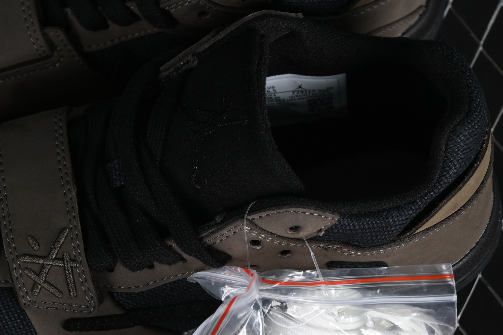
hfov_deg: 14.2
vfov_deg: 9.5
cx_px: 143
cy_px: 97
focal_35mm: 144
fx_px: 2012
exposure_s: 1/40
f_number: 6.3
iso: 160
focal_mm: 50
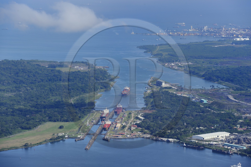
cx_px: 126
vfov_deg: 8.1
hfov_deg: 12.1
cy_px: 84
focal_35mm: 170
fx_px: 1184
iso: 200
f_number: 8
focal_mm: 170
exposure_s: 1/800
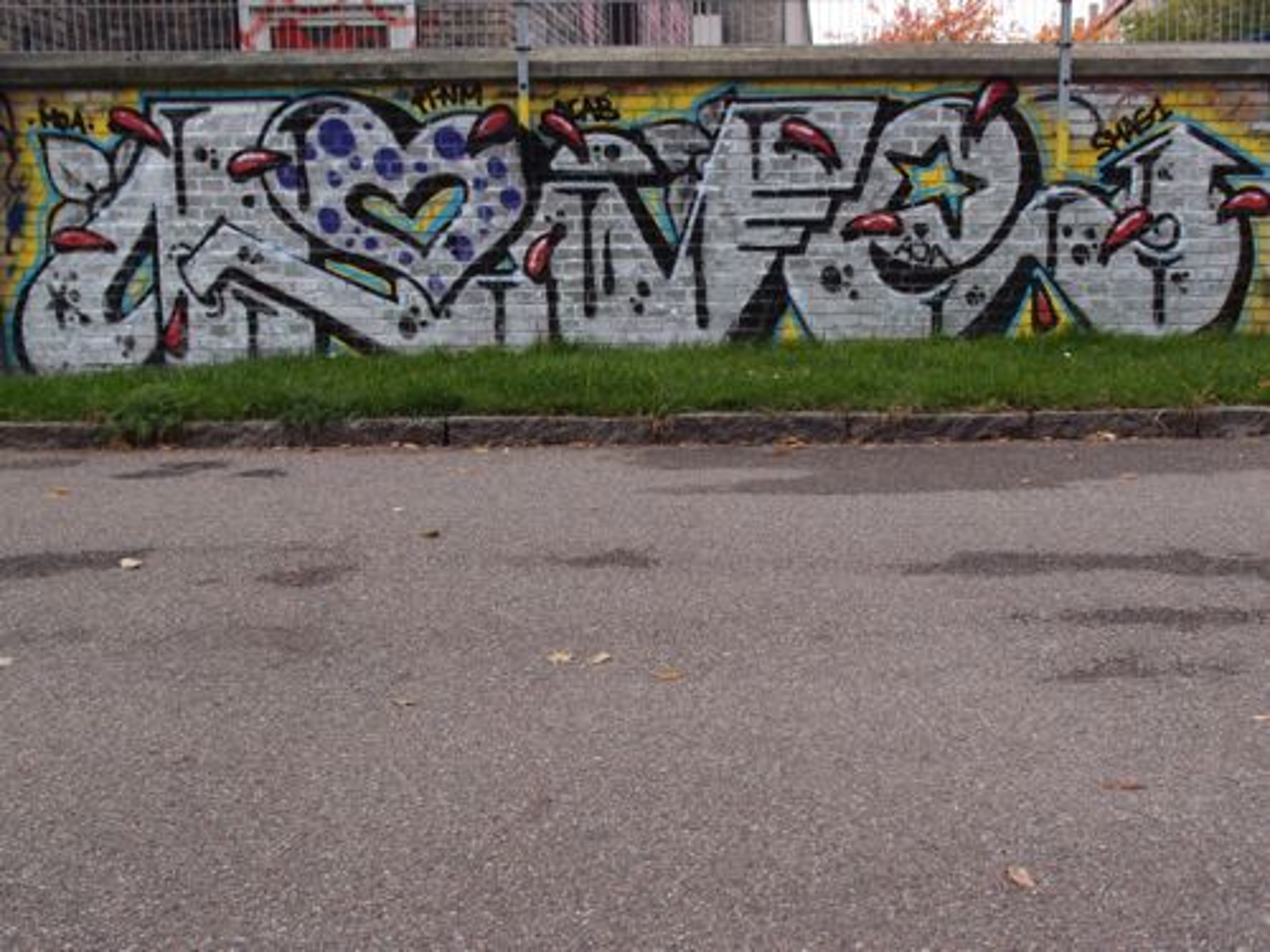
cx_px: 635
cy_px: 476
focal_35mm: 38
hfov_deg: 49.0
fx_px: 1394
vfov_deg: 37.7
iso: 100
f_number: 3.2
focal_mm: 8.16
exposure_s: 1/400
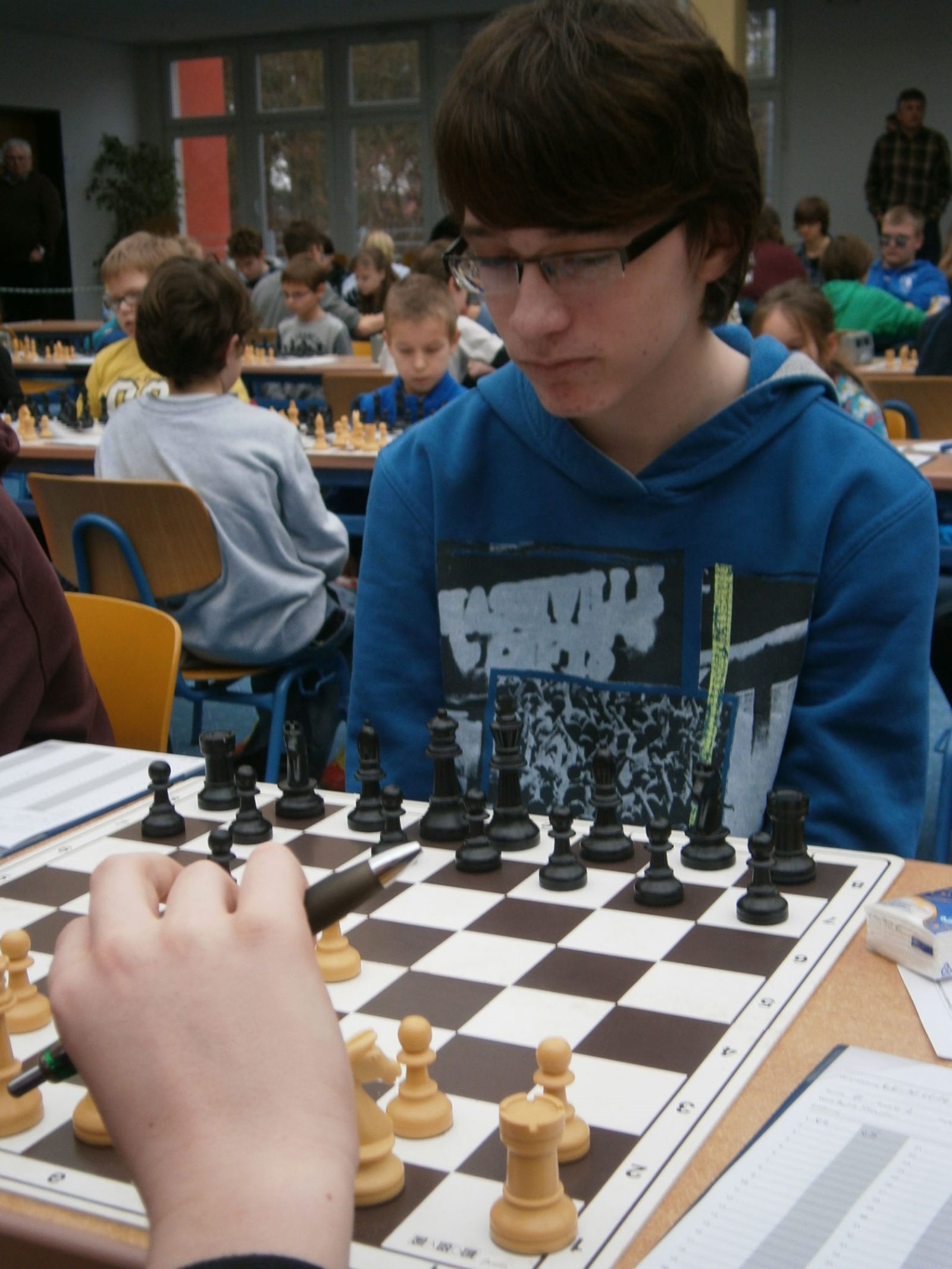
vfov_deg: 40.4
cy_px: 634
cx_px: 476
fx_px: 1723
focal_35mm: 47
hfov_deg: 30.9
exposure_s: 1/50
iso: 80
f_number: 3.4
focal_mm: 8.3
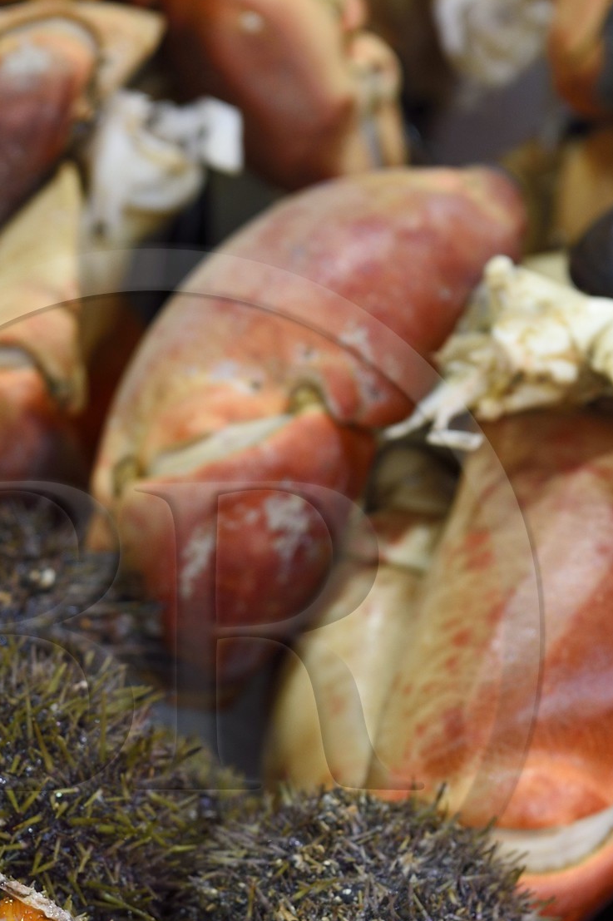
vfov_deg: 13.5
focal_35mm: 152
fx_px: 3886
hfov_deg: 9.0
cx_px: 153
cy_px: 638
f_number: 7.1
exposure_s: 1/125
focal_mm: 70
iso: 800
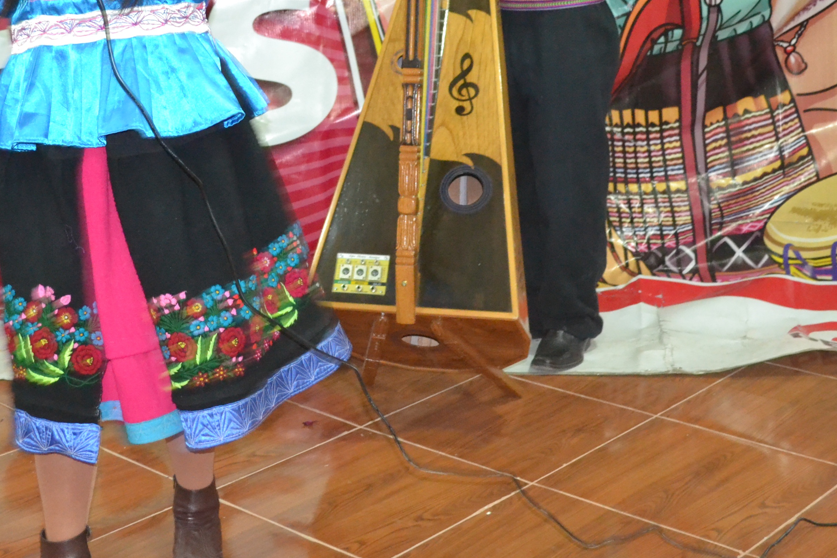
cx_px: 286
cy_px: 91
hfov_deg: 31.2
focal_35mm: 64
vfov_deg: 20.9
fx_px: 1488
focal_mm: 22
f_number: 3.8
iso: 3200
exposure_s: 1/25
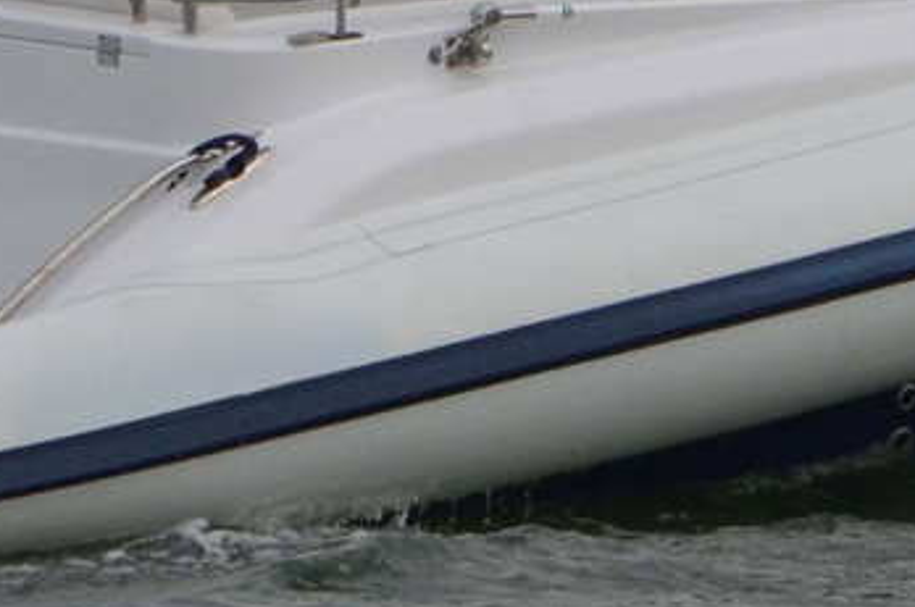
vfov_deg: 1.0
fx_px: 33906
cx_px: 1181
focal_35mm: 1336
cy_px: -222
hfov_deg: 1.5
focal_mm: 155
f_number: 8
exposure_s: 1/2000
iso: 400
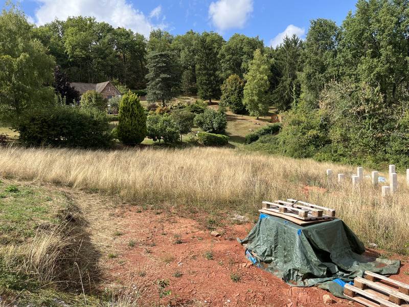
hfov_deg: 67.3
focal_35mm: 26
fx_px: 307
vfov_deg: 53.1
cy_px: 154
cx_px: 204
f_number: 1.6
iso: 50
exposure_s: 1/2632
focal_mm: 5.1
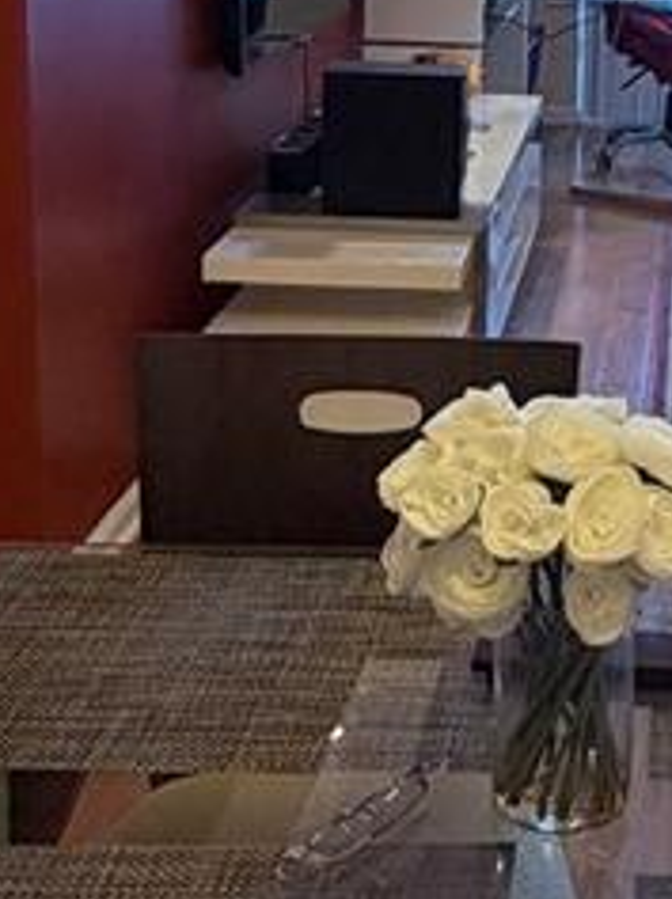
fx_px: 1843
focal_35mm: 71
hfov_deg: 19.9
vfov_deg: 26.5
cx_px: 718
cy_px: 95
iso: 200
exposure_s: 1/120
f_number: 2.2
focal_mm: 2.22
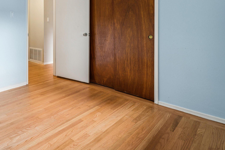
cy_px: 29
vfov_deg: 48.3
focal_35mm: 25
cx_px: 47
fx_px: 156
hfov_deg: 65.6
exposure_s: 1/5
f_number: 9
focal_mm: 15
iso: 400
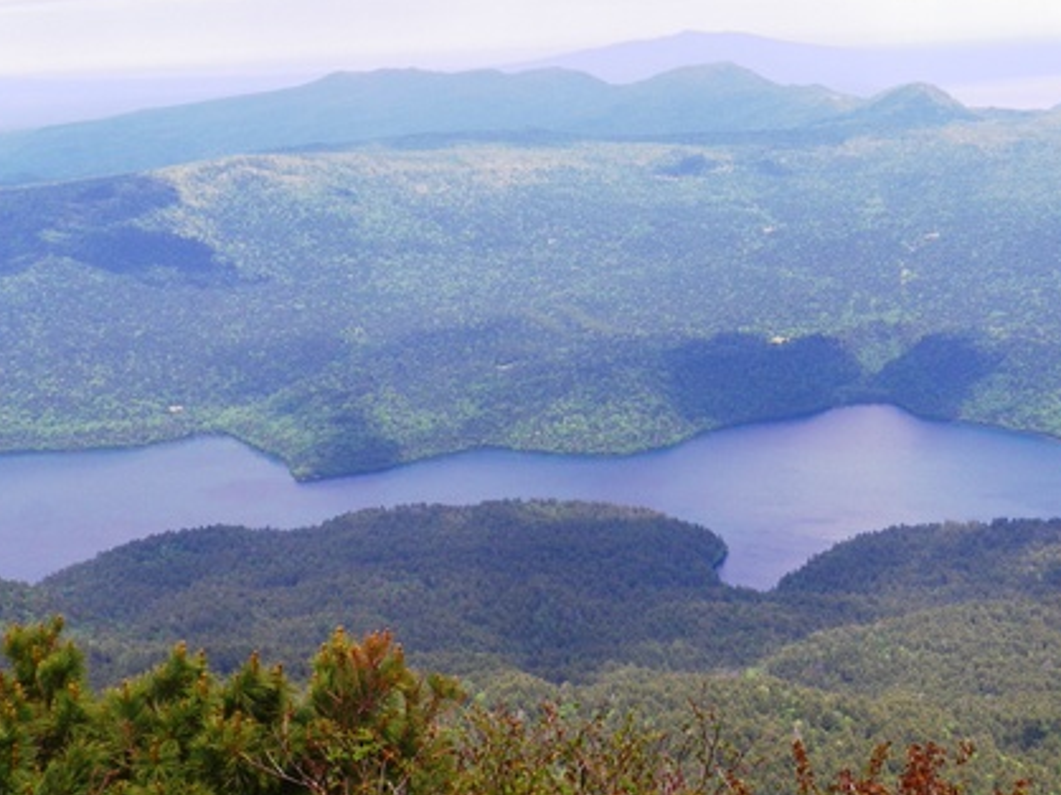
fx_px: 1746
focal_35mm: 57
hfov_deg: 33.7
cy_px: 427
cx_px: 622
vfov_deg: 25.6
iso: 64
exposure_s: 1/125
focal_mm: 6.2
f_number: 6.3
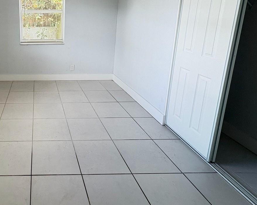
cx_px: 37
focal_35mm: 25
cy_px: 49
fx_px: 190
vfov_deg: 54.0
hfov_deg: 60.2
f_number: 2.2
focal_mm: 2.22
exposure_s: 1/120
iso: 160
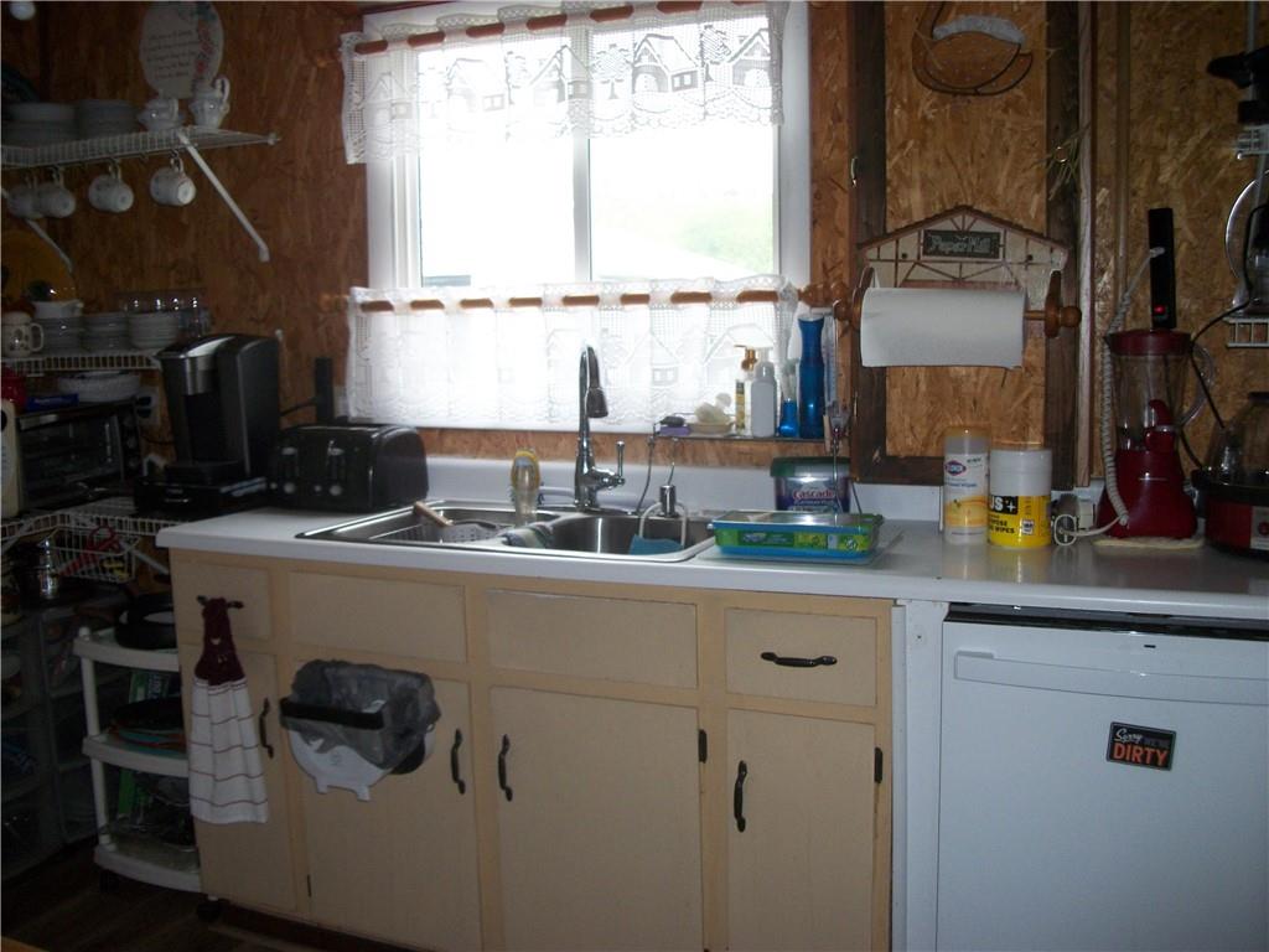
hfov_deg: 56.8
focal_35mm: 32
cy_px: 476
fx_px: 1173
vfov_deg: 44.2
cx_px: 634
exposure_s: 1/60
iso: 160
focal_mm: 5.7
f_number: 2.9
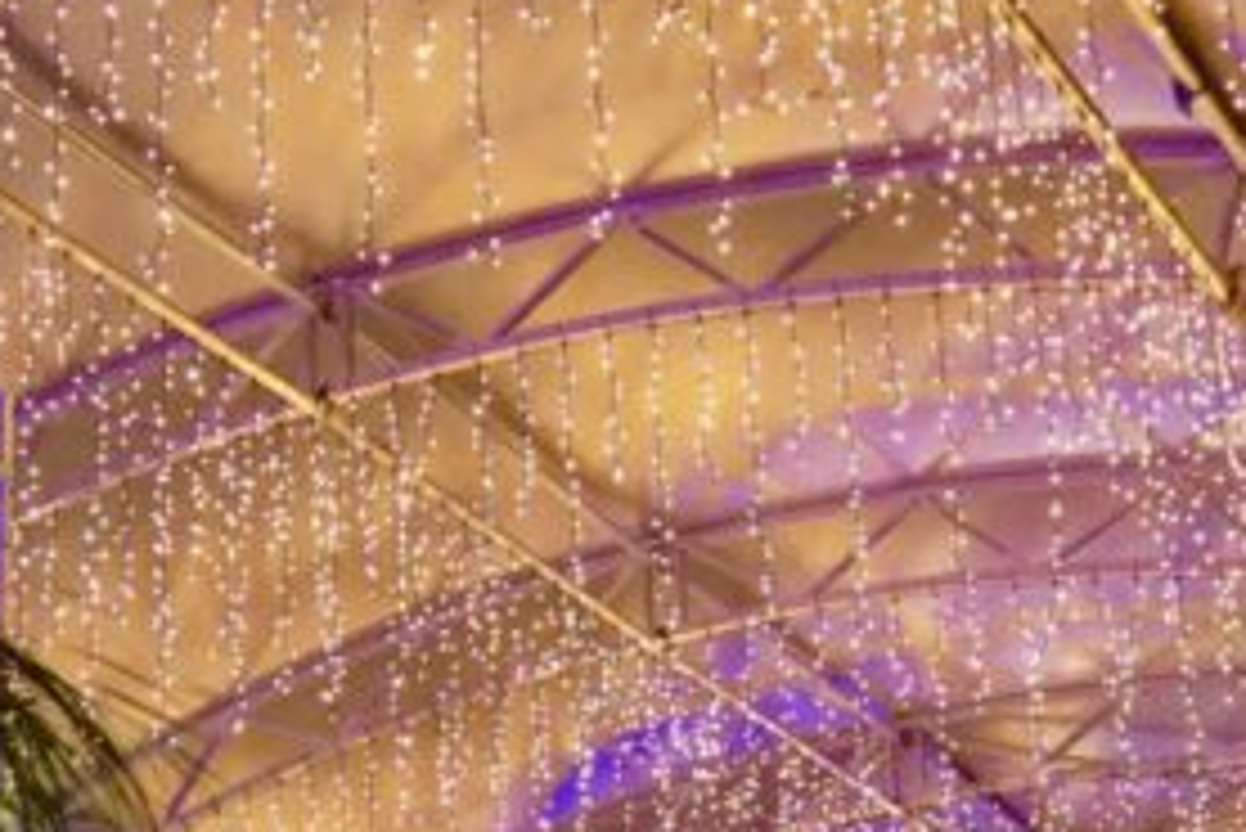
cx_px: 517
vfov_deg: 15.4
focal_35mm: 85
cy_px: 1059
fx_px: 2943
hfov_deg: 23.9
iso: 2500
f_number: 2.8
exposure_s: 1/160
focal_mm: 24
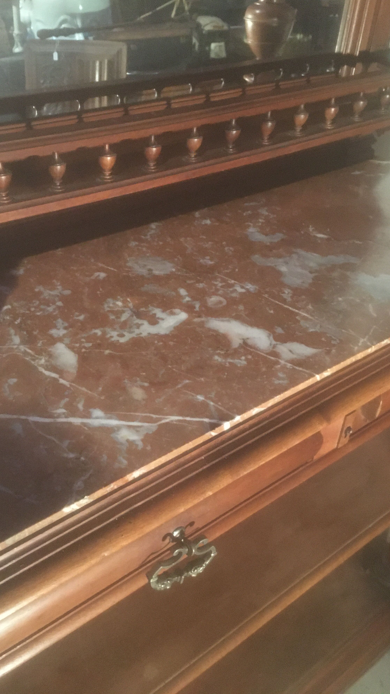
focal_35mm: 32
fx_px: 588
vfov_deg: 61.0
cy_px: 343
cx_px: 138
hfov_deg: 36.4
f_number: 2.2
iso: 320
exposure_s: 1/17
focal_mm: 4.15
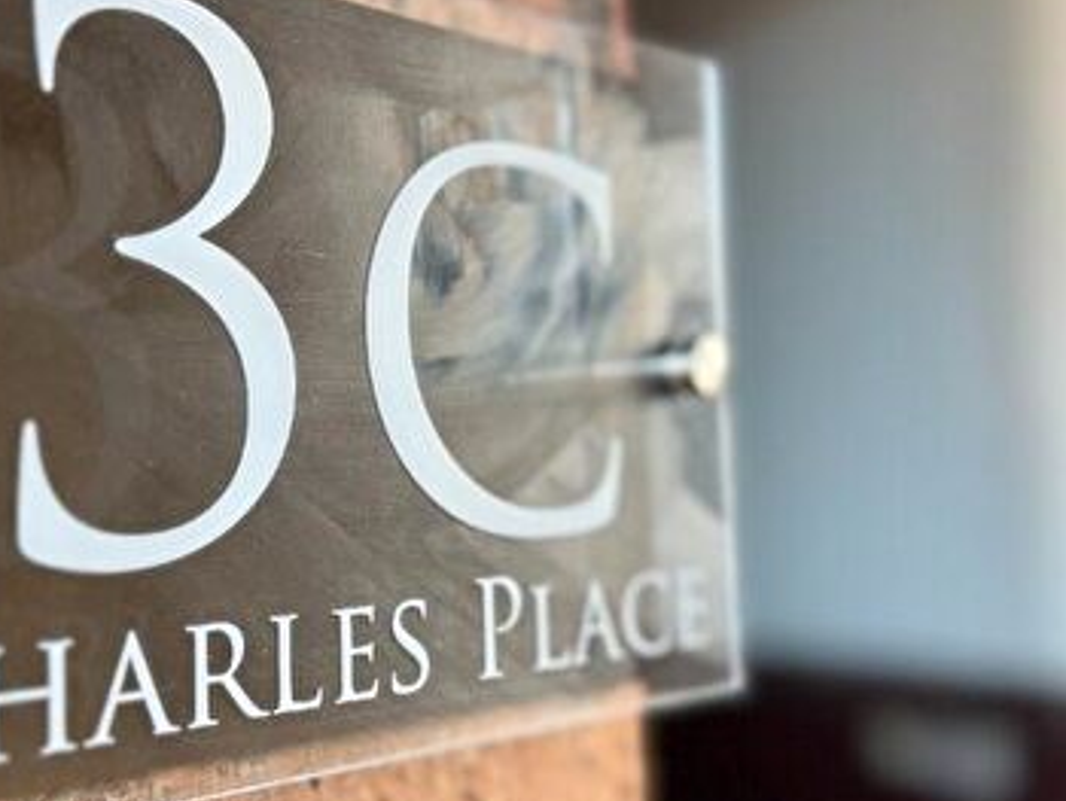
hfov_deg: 39.6
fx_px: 1479
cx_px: 487
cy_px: 379
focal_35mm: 48
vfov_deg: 30.3
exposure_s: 1/121
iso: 160
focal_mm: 6.76
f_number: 1.78
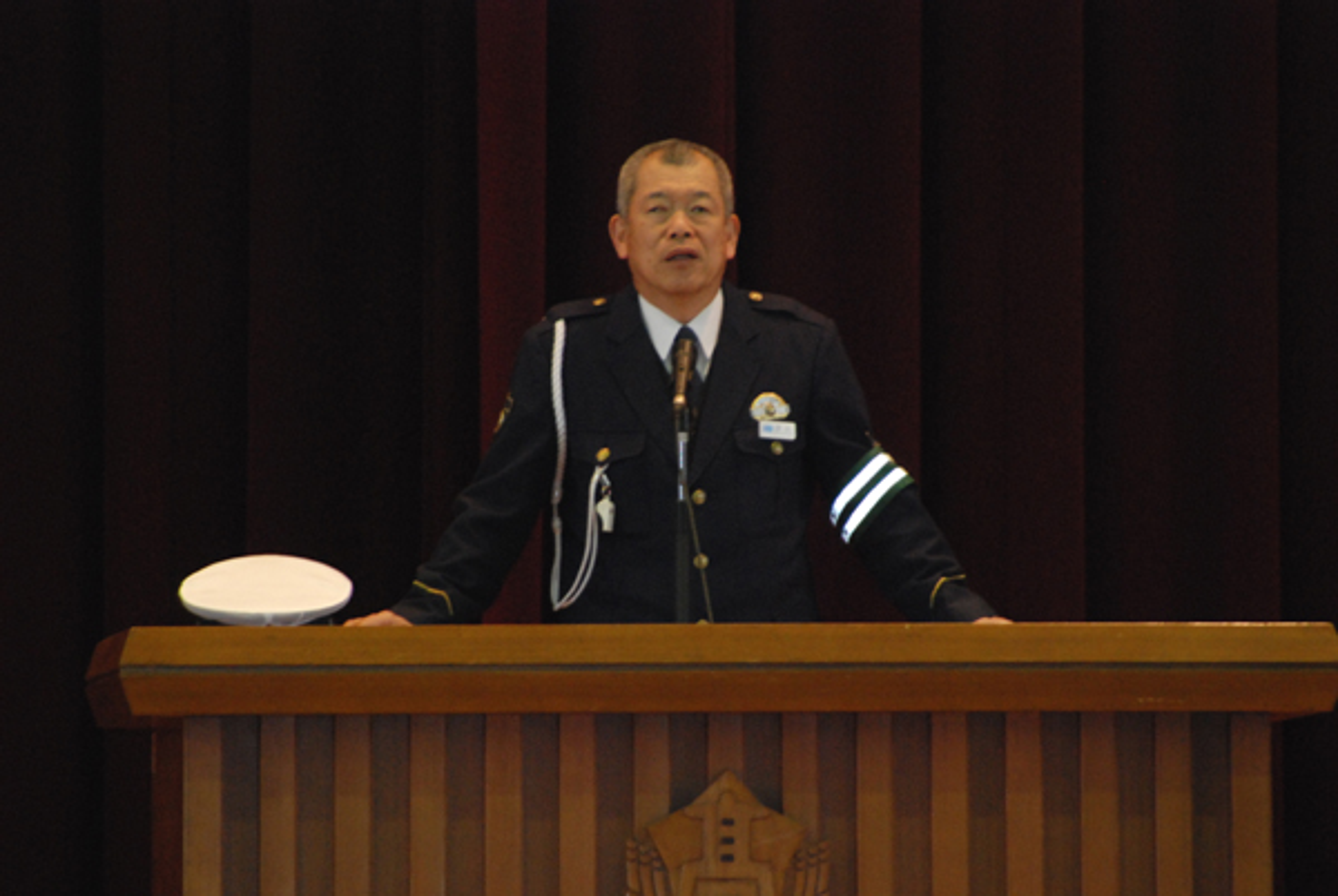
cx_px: 669
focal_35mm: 450
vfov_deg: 3.1
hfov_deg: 4.6
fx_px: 16749
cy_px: 448
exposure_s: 1/60
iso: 1600
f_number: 6.3
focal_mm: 300
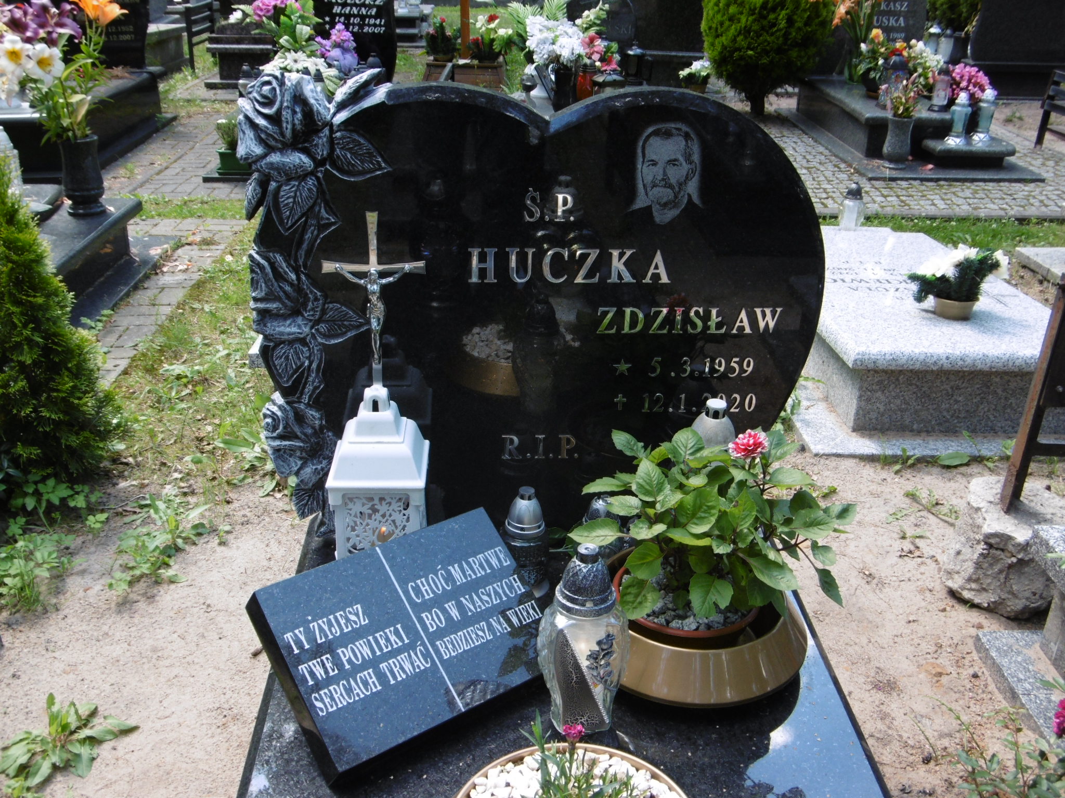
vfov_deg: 37.7
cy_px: 399
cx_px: 532
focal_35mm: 38
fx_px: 1169
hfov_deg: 49.0
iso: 100
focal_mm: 6.8
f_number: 3.7
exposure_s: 1/100
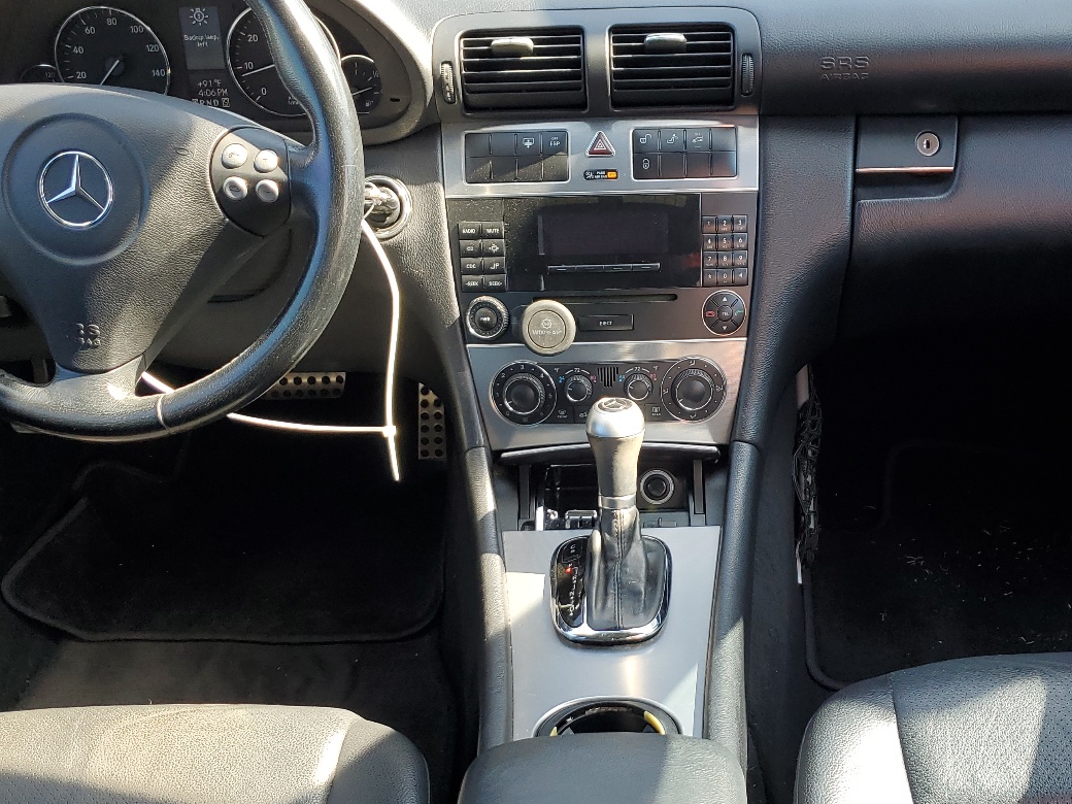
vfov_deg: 35.9
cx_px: 622
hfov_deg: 46.6
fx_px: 1239
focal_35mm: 40
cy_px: 443
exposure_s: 1/175
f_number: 1.5
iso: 50
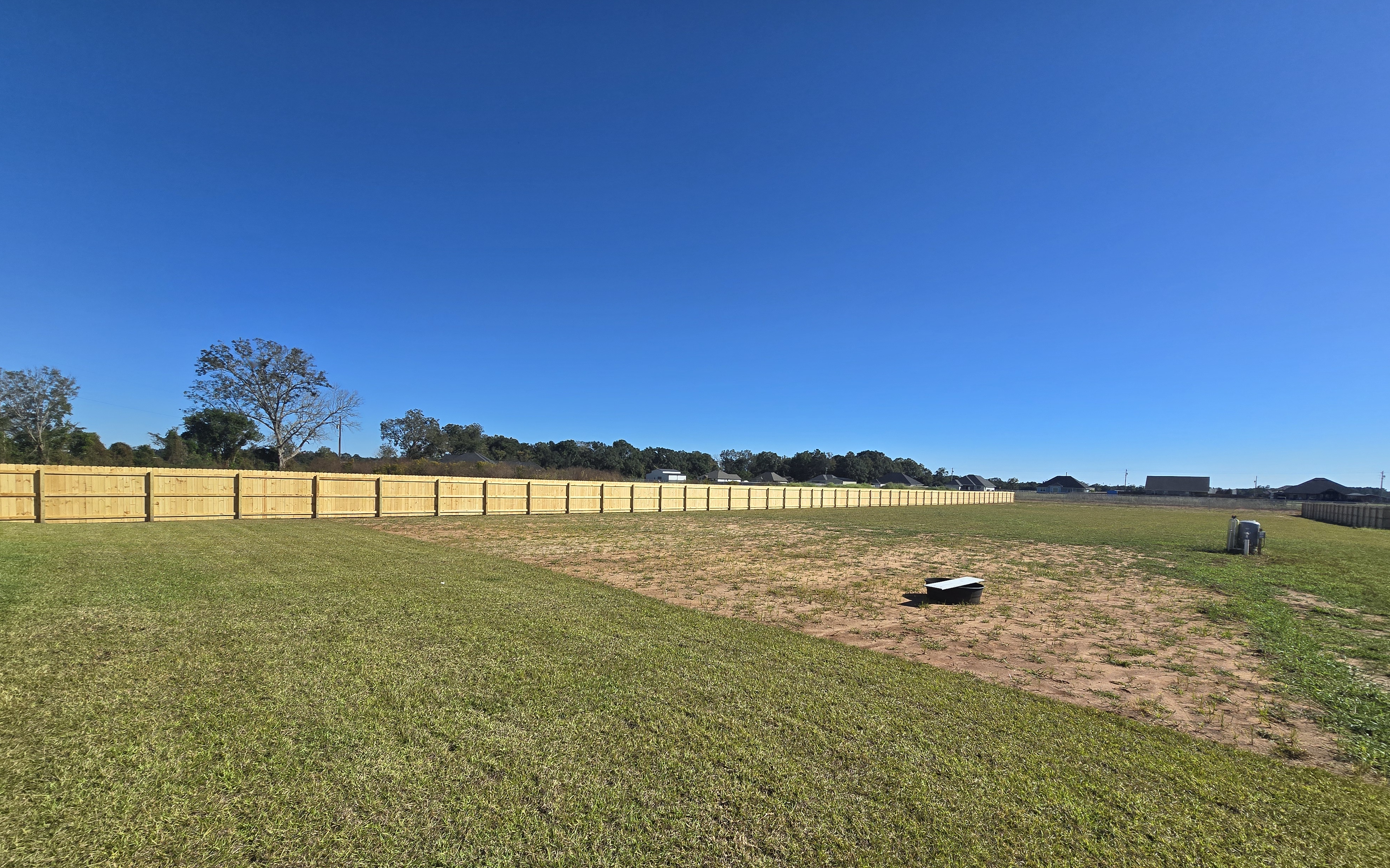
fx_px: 530
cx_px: 693
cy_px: 505
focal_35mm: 14
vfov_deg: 78.0
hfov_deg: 105.3
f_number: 2.2
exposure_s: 1/2929
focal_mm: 2.2
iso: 50
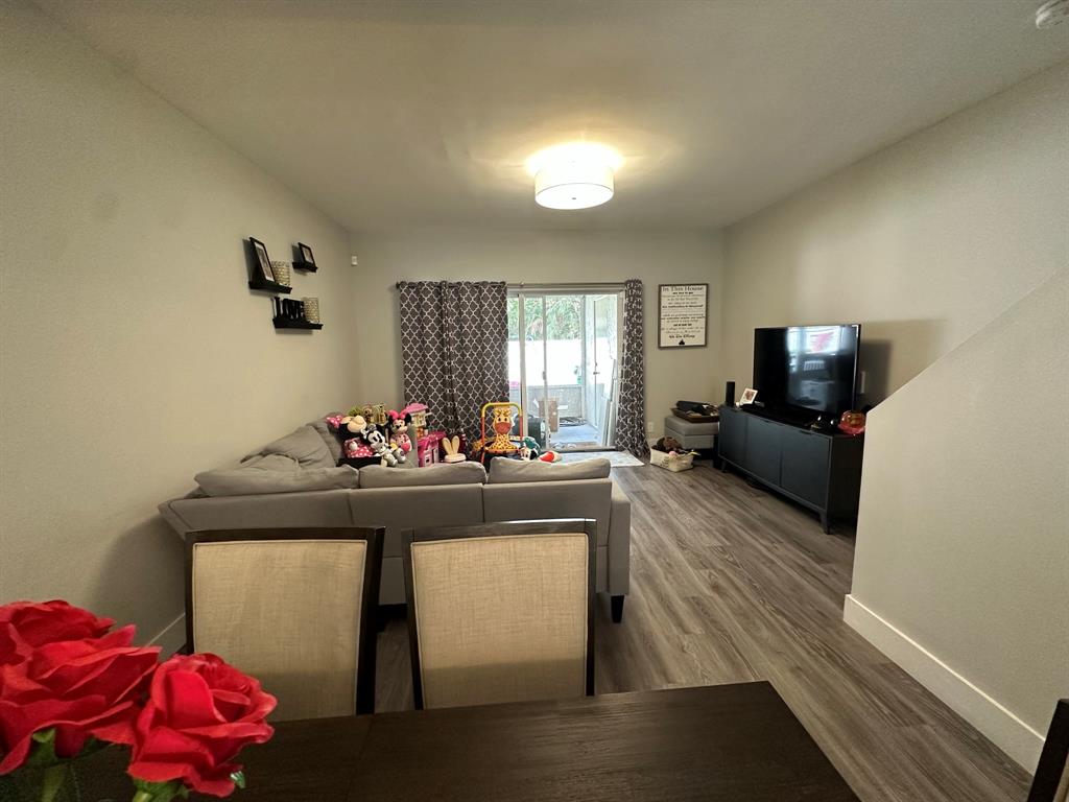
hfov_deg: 102.1
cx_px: 534
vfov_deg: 85.7
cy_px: 401
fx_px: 432
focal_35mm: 14
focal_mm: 2.22
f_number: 2.2
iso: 250
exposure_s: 1/120
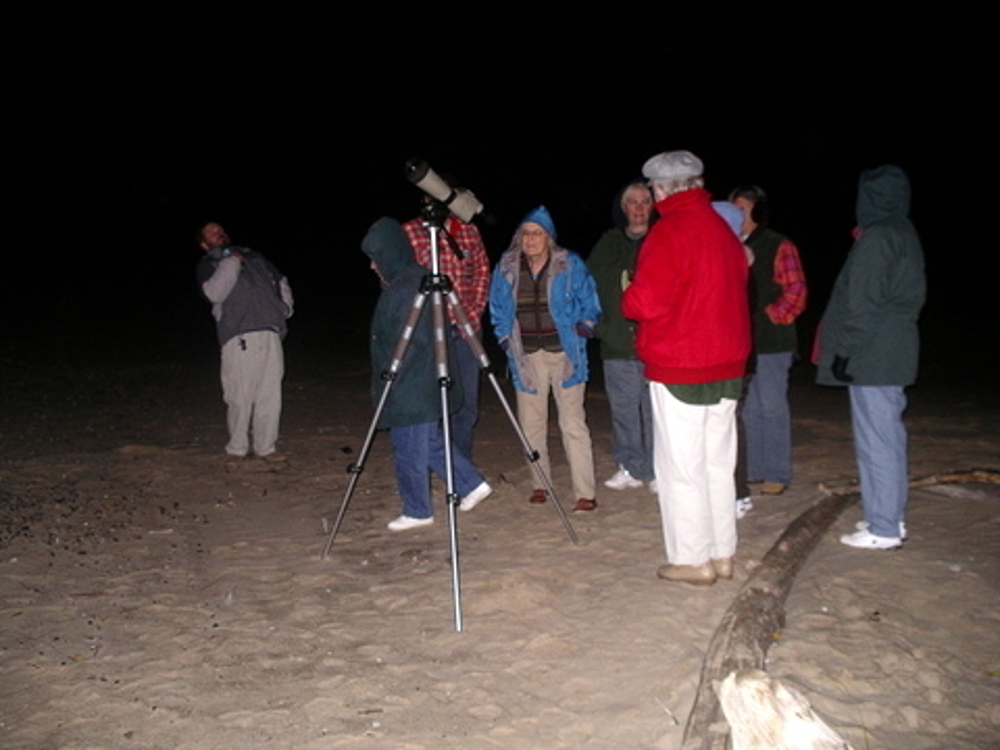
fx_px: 1069
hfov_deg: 50.1
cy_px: 375
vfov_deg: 38.7
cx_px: 500
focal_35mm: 37
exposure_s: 1/40
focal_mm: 7.8
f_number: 2.8
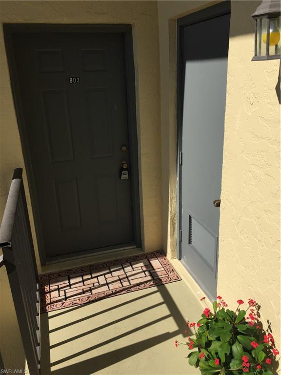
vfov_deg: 61.7
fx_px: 314
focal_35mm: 29
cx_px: 140
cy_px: 188
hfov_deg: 48.2
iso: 32
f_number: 2.2
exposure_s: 1/3049
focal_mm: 4.15
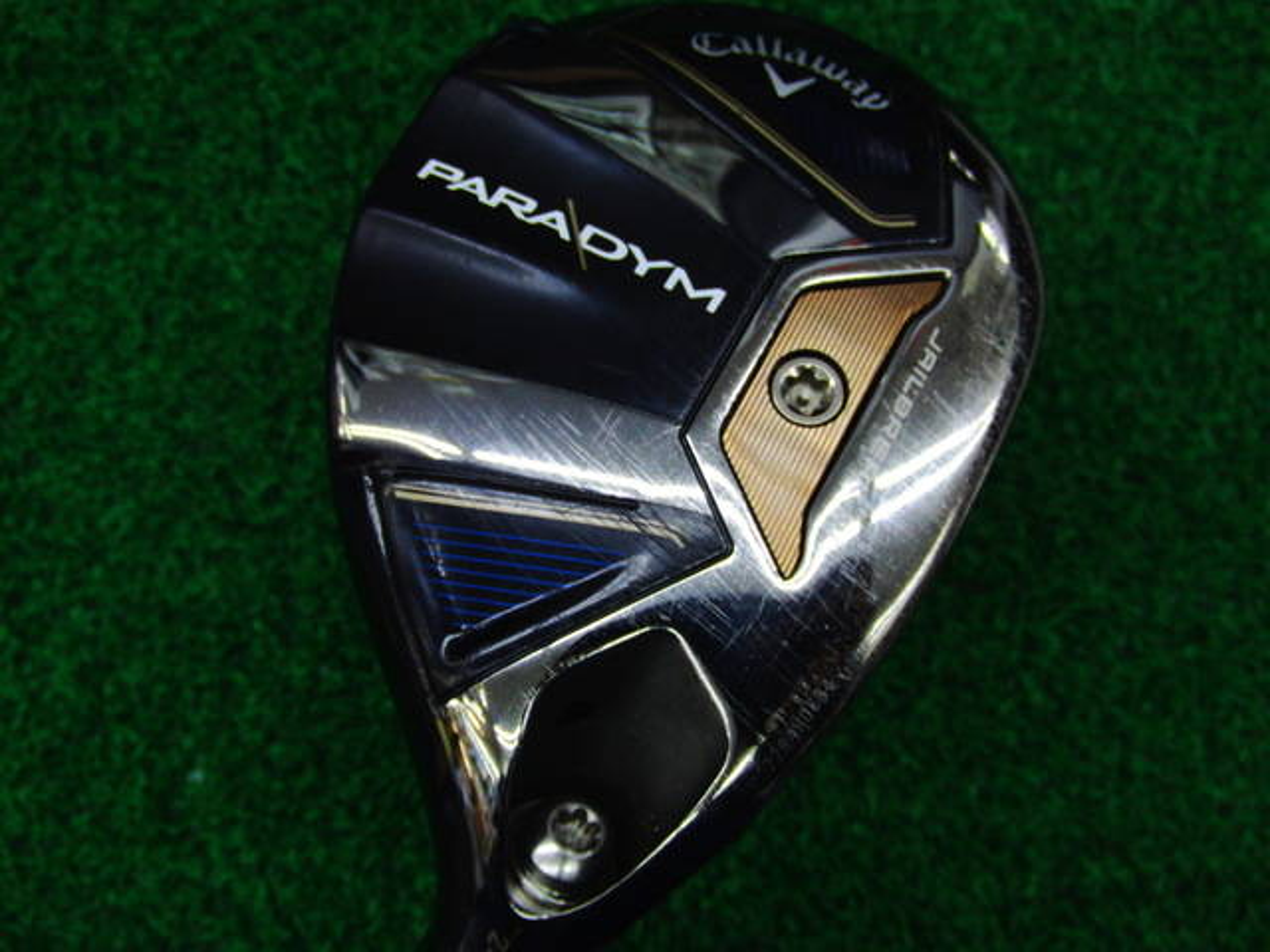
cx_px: 635
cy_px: 476
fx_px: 1357
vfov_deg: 38.7
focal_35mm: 37
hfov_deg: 50.1
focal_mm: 6.42
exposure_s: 1/80
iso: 250
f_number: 3.6
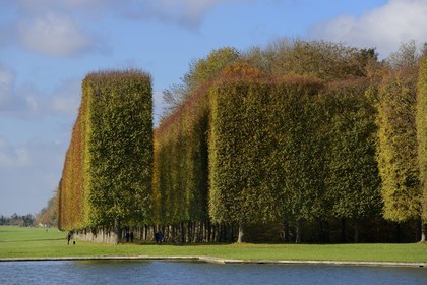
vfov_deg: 6.9
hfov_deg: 10.3
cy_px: 142
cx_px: 214
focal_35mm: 200
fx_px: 2372
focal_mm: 200
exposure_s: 1/250
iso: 200
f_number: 10
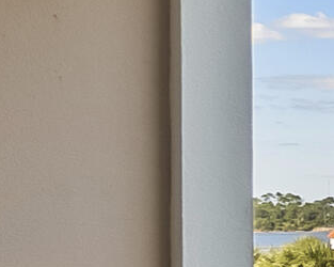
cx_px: 1119
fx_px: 1334
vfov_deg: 11.4
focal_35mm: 135
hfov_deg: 9.5
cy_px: 202
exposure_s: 1/6
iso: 100
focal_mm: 10
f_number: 10
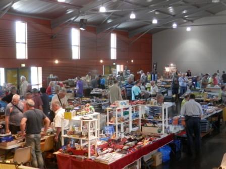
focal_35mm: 49
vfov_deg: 29.7
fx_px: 320
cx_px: 113
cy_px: 84
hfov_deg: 38.9
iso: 200
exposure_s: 1/10
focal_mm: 8.9
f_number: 4
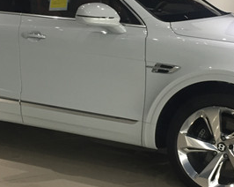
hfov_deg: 26.8
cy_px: 61
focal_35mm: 71
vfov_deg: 21.4
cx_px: 125
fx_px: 491
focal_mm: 4.15
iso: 100
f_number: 2.2
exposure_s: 1/33
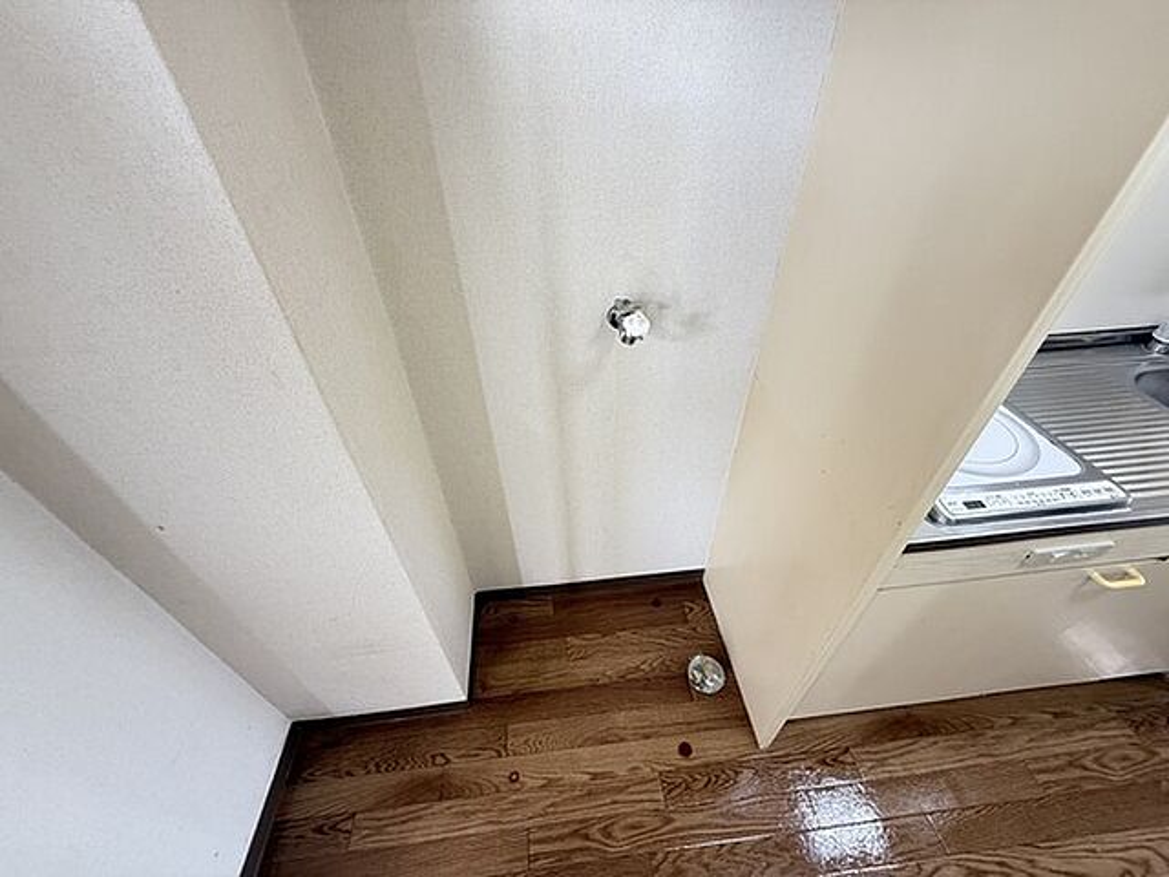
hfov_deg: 102.1
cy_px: 438
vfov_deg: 85.7
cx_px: 584
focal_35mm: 14
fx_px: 473
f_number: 2.2
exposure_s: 1/69
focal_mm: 2.22
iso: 320
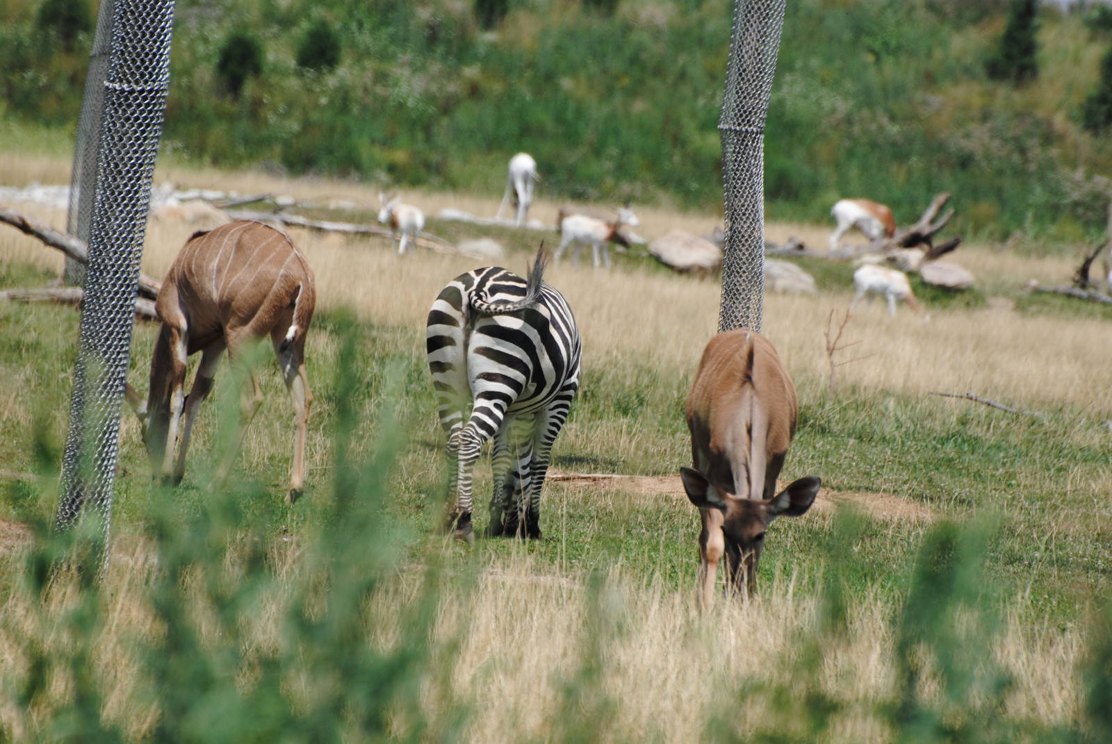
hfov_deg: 4.6
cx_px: 556
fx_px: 13916
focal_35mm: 450
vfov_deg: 3.1
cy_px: 372
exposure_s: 1/1000
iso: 200
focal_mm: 300
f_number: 5.6
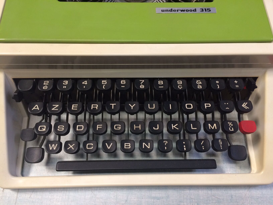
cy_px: 102
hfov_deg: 61.7
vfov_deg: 48.2
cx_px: 136
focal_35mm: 29
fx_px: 229
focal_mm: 4.15
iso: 64
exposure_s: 1/33
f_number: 2.2
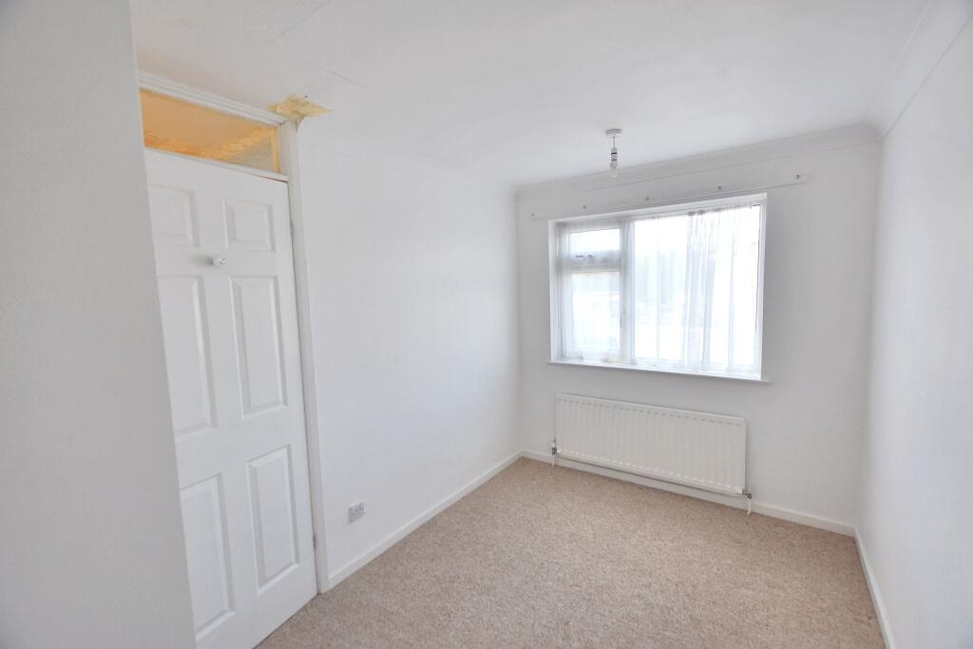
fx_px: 405
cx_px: 486
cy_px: 324
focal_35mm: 15
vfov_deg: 77.3
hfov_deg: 100.4
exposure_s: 1/250
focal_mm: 10
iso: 400
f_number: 4.5
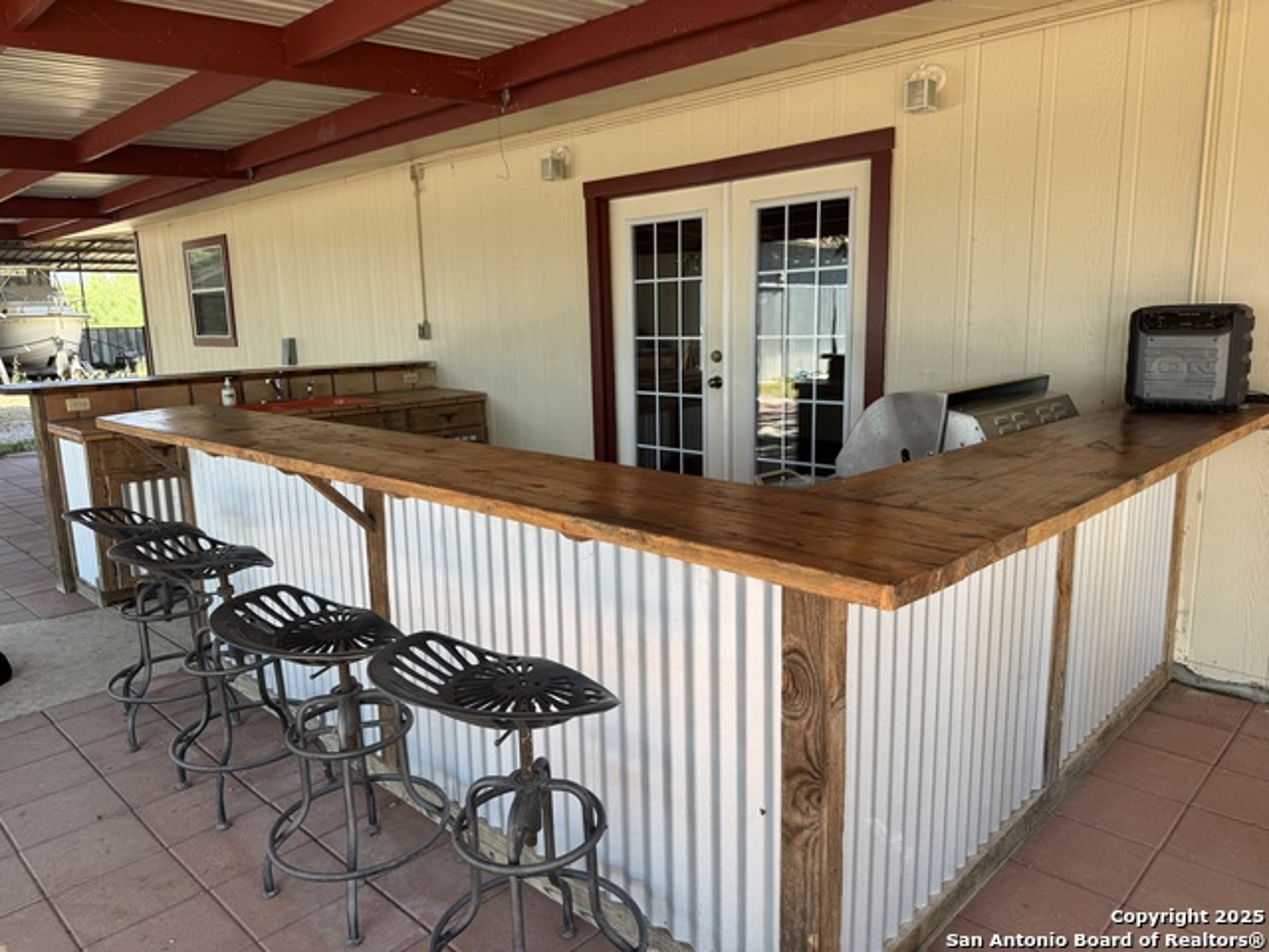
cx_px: 634
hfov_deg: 71.6
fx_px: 880
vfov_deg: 56.8
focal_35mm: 24
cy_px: 476
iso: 80
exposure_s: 1/474
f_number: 1.78
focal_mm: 6.76
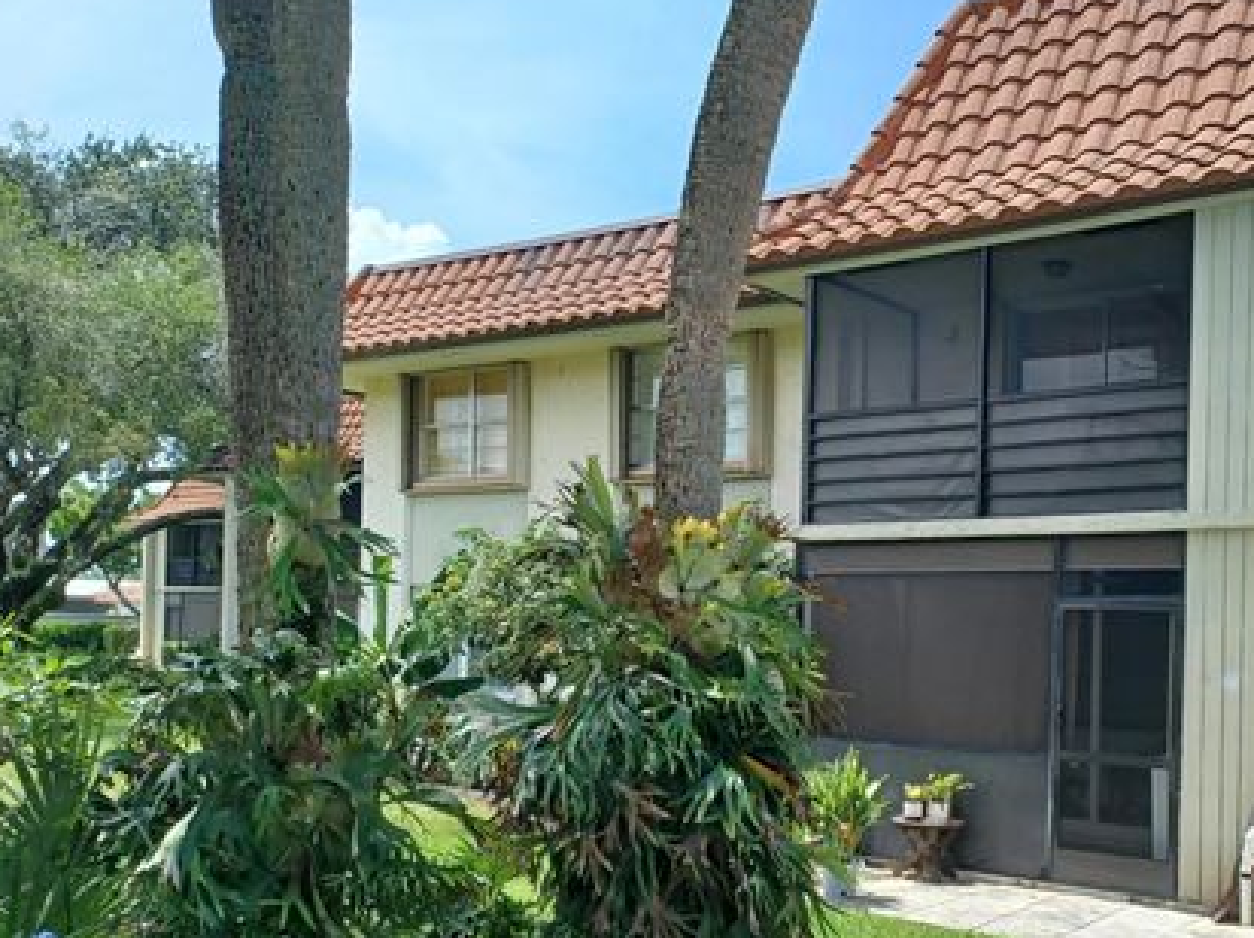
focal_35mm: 36
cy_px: 600
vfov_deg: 39.3
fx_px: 1303
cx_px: 874
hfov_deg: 50.1
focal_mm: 4.6
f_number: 1.8
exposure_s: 1/307
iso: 32
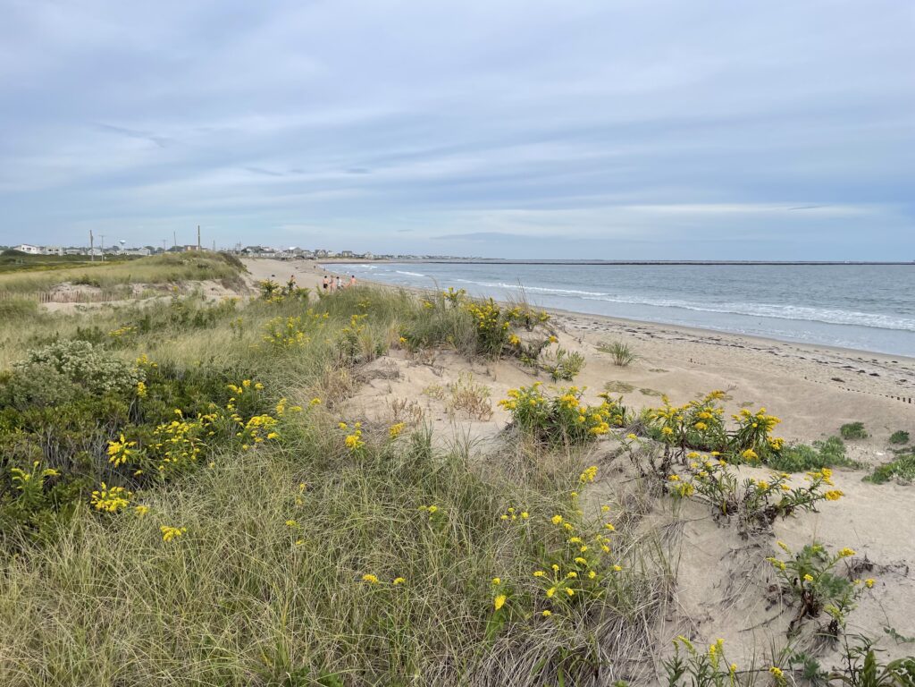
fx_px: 687
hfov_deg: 67.3
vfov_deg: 53.1
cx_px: 458
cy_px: 344
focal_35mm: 26
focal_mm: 4.2
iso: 32
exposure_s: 1/1887
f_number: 1.6
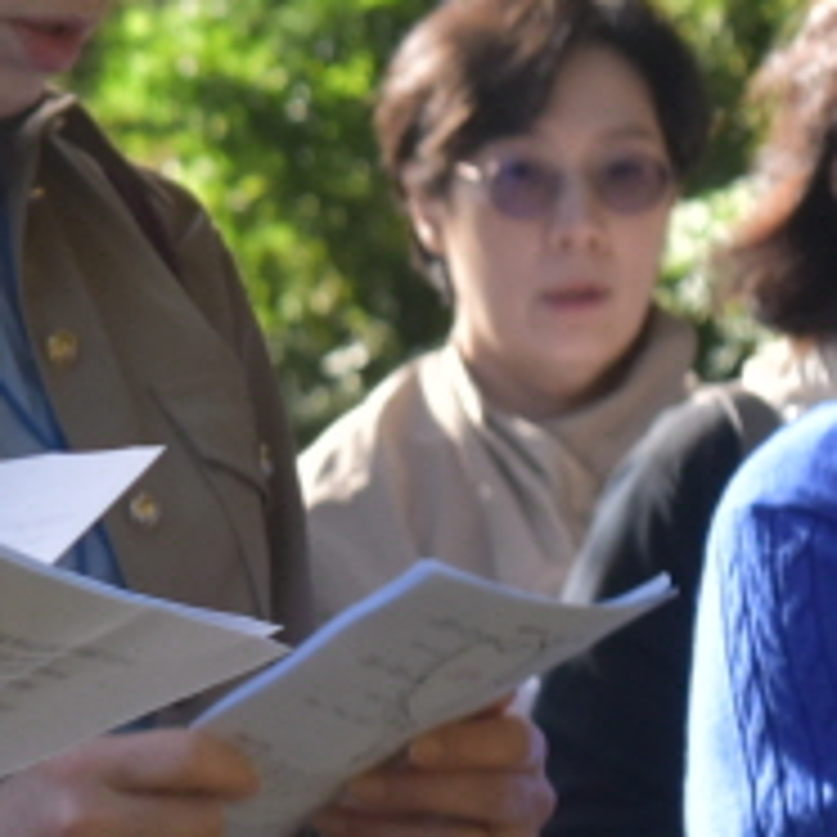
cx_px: -891
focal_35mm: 357
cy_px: -9
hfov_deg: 4.8
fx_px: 9766
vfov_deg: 4.9
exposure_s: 1/250
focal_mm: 52
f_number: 8
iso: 400
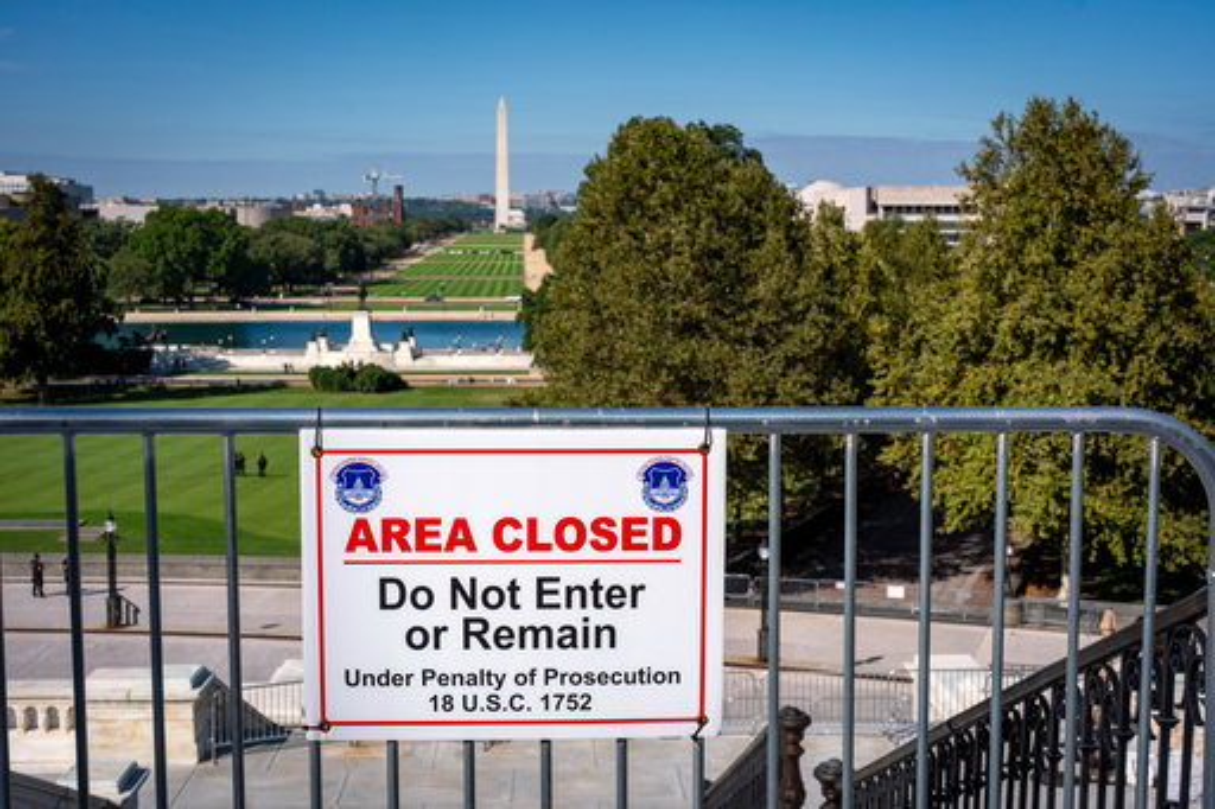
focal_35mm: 50
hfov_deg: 39.6
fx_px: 1687
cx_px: 608
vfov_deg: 27.0
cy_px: 404
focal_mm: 50
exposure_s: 1/1000
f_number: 10
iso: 320
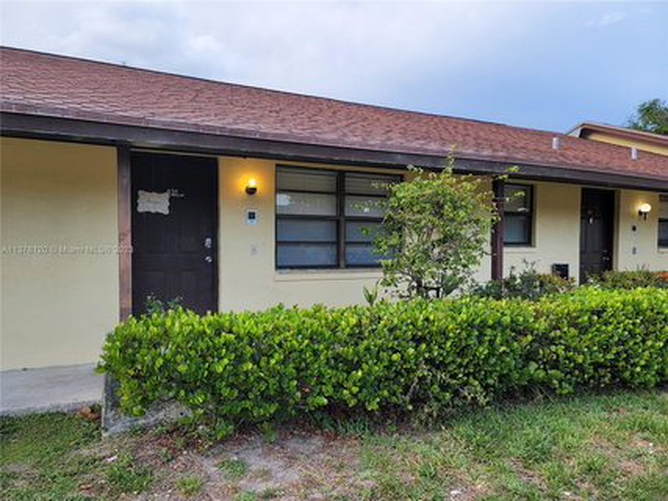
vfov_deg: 54.9
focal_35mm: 25
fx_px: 482
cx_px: 334
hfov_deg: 69.4
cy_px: 250
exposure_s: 1/120
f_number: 1.8
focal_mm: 7
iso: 20
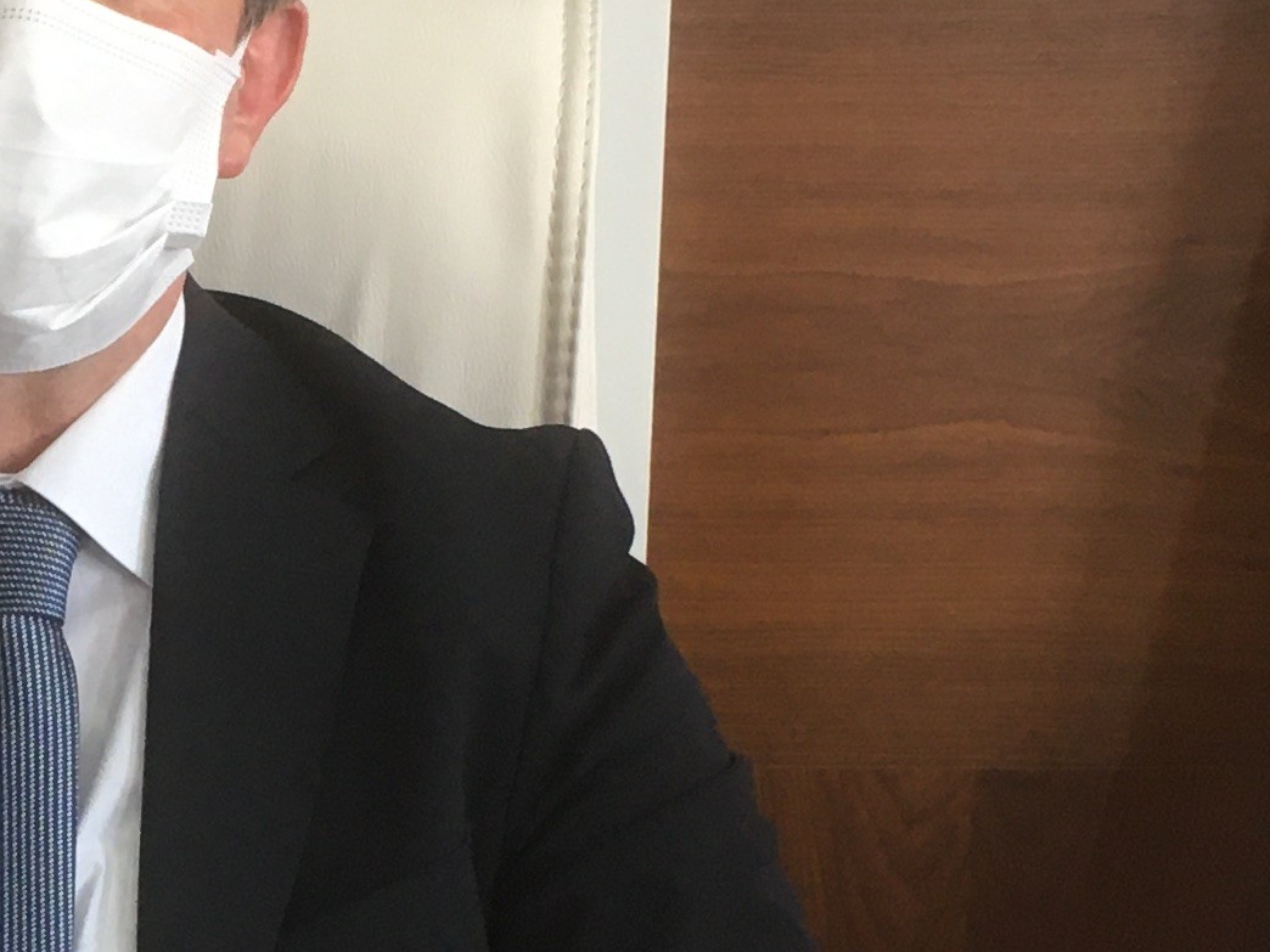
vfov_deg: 13.1
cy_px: 843
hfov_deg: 17.2
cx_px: -18
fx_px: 4109
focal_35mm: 112
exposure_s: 1/33
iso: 50
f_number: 2.2
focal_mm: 4.15
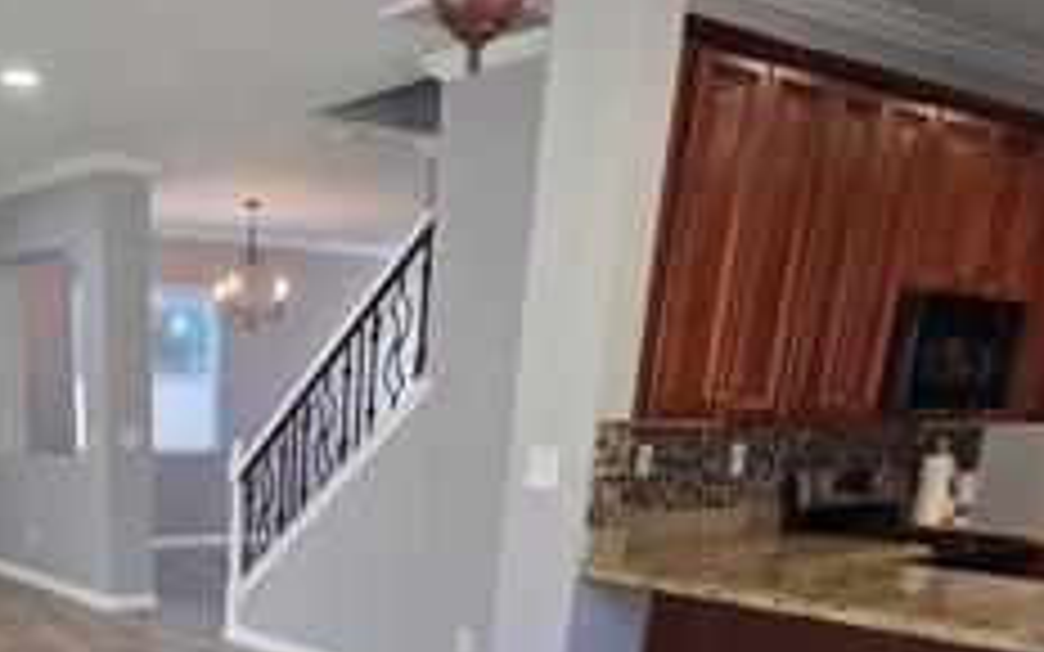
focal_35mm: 38
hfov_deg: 49.1
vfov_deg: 28.0
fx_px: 1081
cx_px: 234
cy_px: 841
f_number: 2.2
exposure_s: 1/60
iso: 160
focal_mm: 2.2
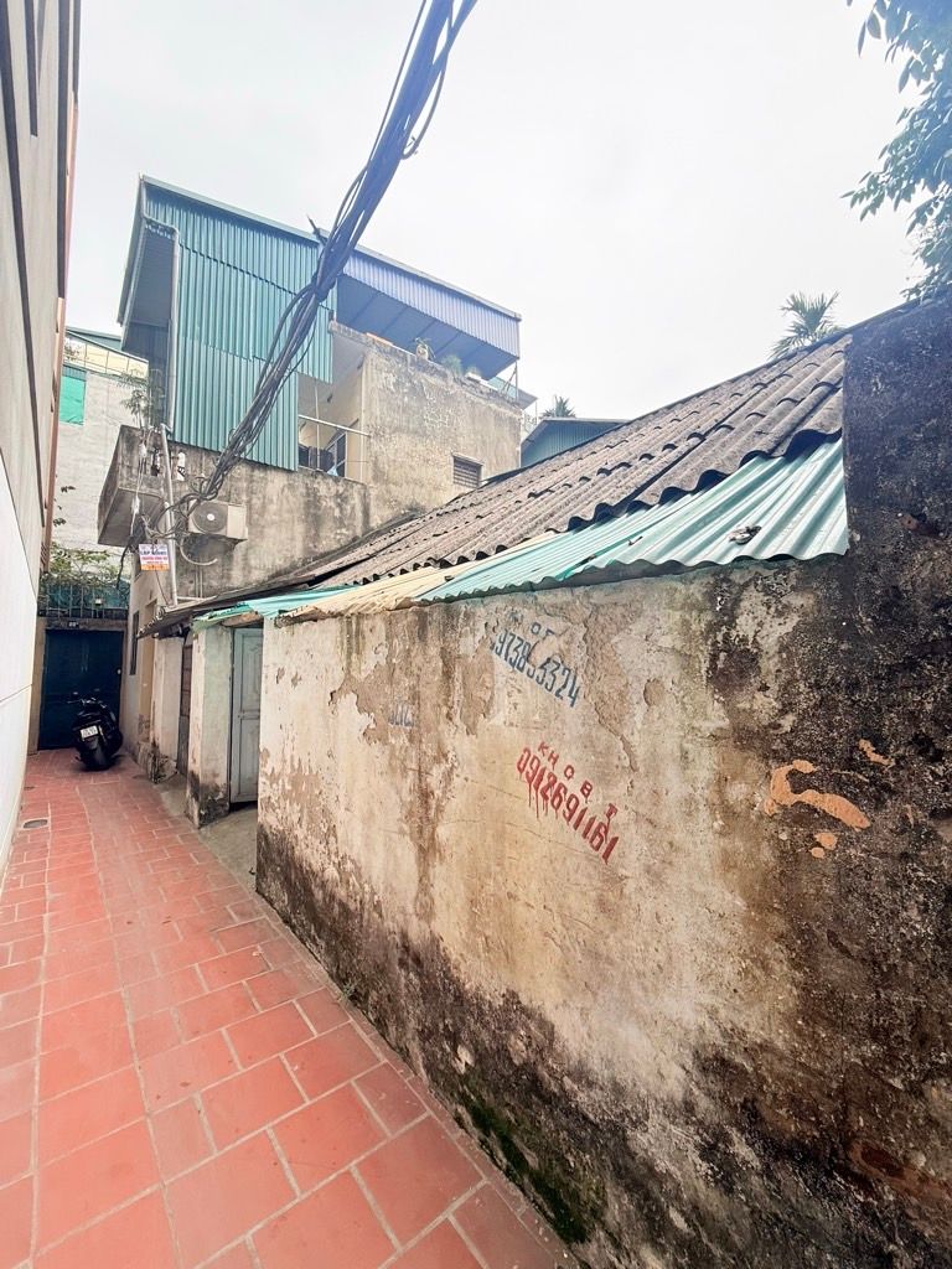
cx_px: 476
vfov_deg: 102.1
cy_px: 634
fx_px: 513
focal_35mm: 14
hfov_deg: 85.7
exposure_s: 1/307
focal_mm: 2.22
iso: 64
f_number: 2.2
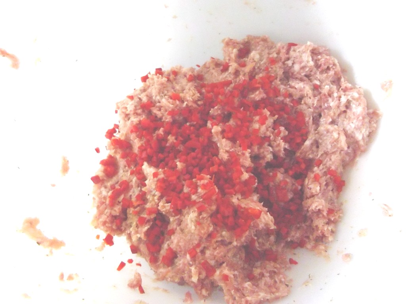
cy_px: 152
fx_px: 317
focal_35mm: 27
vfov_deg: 51.4
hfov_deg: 65.3
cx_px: 203
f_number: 3.2
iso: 686
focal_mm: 4.9
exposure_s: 1/50
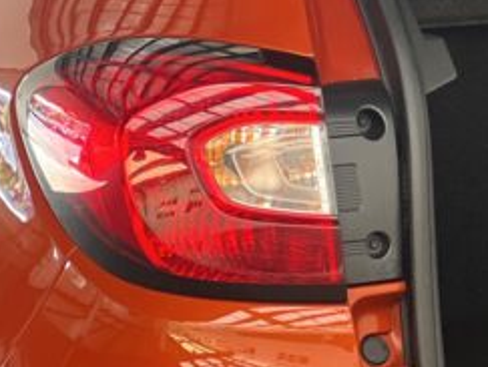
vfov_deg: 5.9
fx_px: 3572
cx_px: 771
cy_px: 8
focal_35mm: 253
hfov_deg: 7.7
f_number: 2.8
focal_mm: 9
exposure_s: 1/40
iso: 200
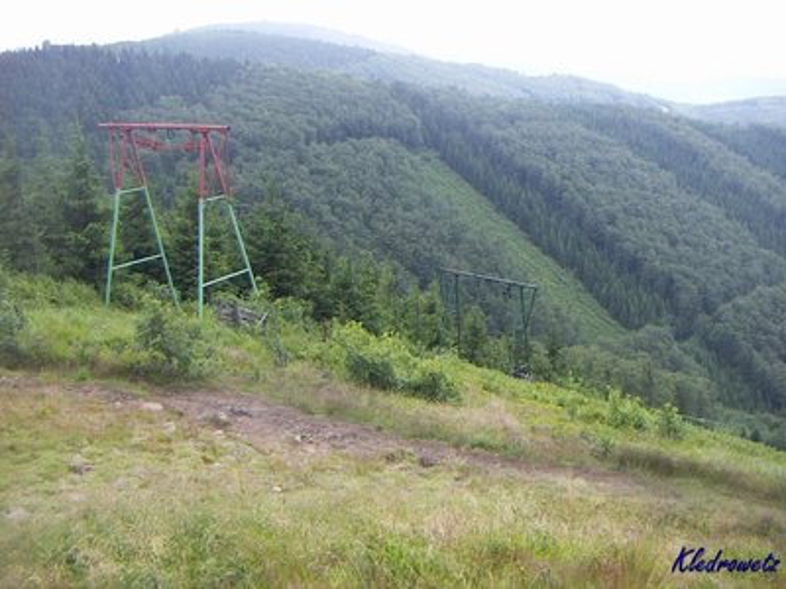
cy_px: 294
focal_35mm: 36
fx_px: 817
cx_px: 393
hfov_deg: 51.4
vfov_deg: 39.7
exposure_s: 1/60
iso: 50
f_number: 2.8
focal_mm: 4.7
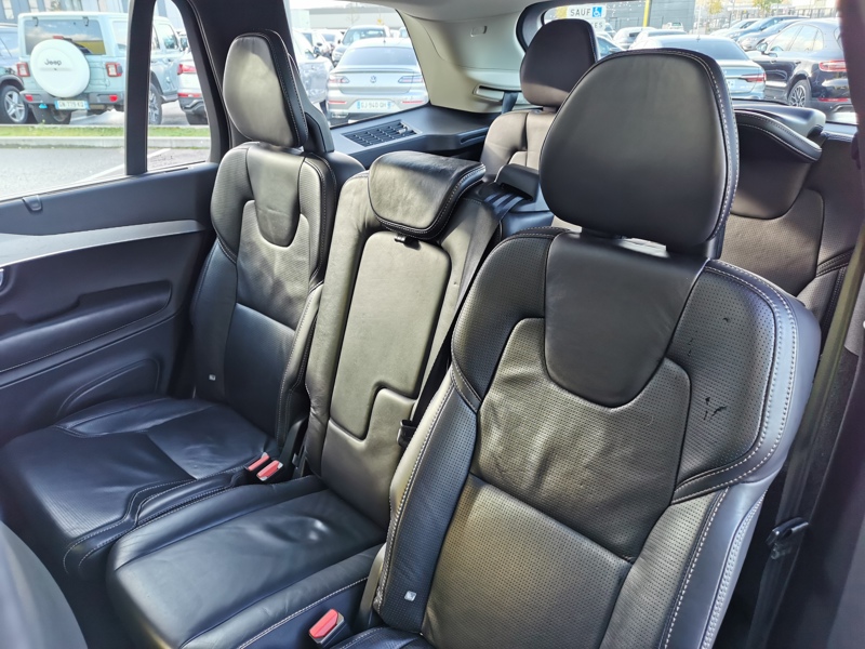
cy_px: 324
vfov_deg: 51.4
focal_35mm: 27
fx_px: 675
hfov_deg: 65.3
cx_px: 432
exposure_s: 1/100
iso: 80
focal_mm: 5.58
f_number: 1.8
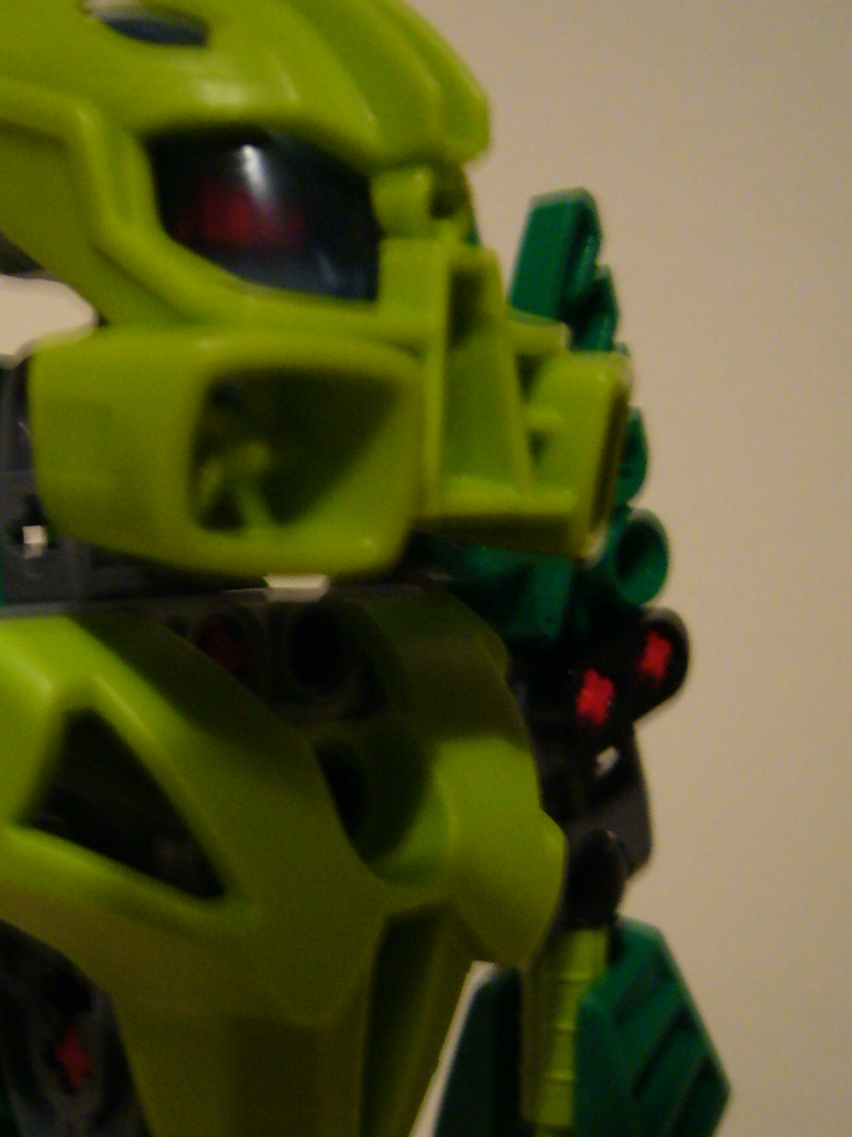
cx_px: 261
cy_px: 642
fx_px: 1707
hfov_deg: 27.8
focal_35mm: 52
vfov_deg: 36.8
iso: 200
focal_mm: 5.8
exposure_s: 1/4
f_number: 2.8
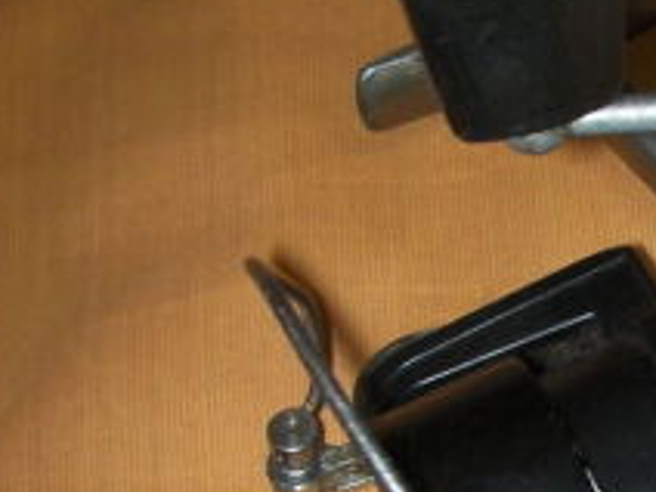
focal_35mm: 86
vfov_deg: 16.9
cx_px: 696
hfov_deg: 21.7
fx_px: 1630
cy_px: 464
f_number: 5.6
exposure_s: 1/30
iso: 200
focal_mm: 6.3
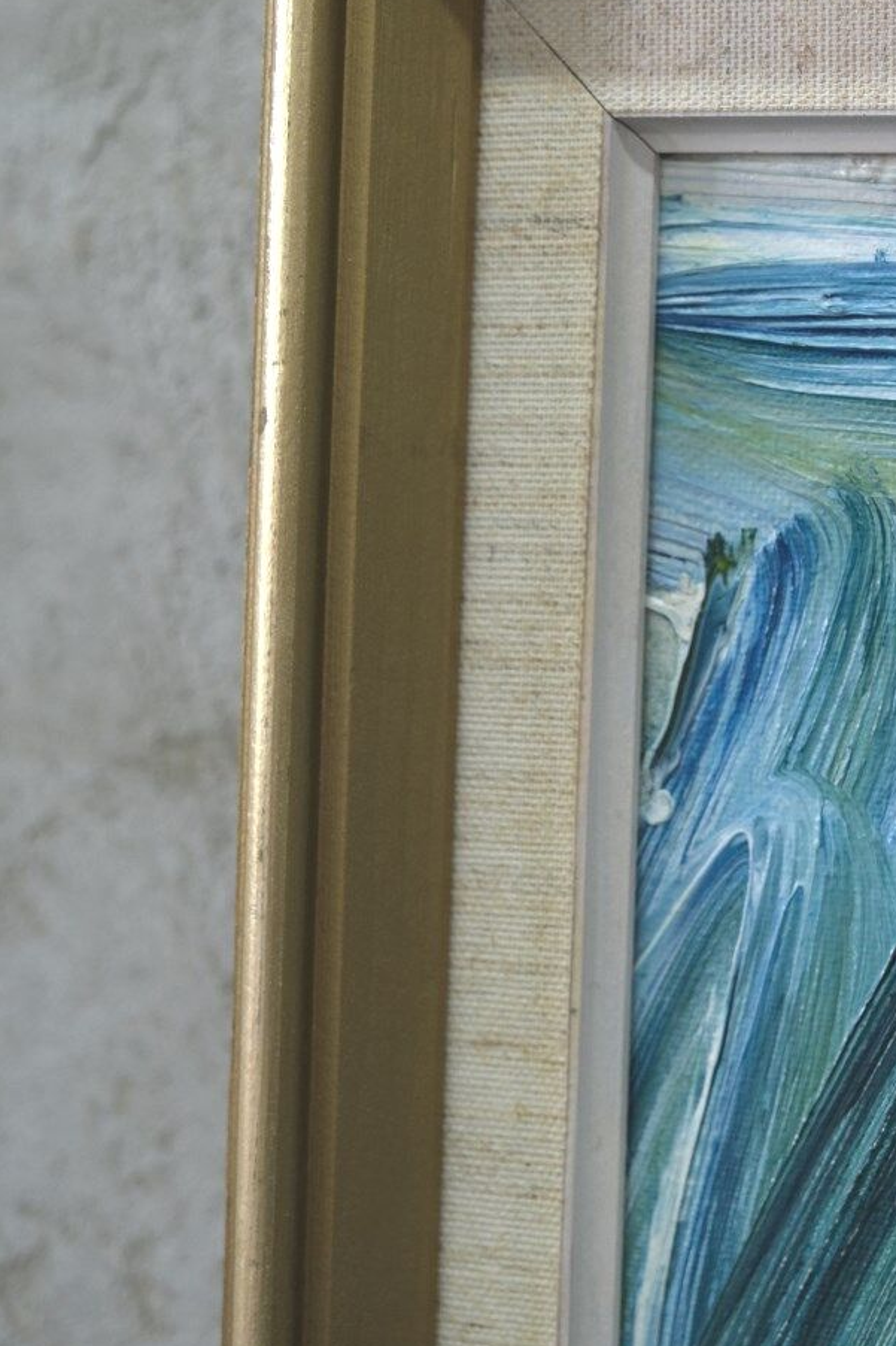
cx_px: 629
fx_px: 2950
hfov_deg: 17.2
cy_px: 548
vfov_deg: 25.6
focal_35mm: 79
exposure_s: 1/56
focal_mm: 37.6
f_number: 4
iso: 800
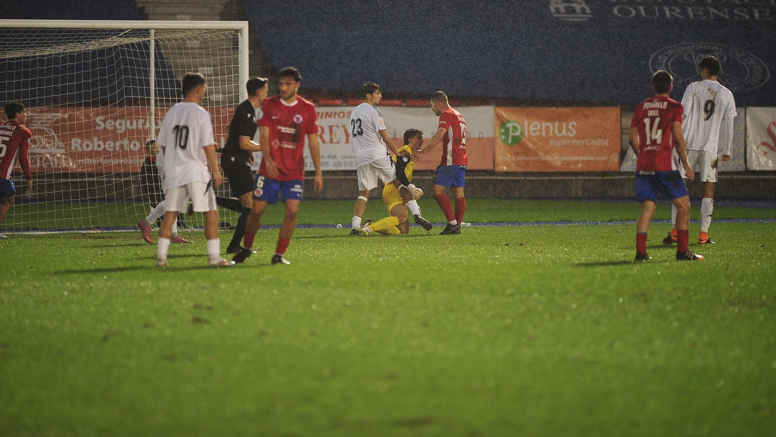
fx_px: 6481
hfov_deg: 6.9
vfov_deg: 3.9
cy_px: 178
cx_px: 388
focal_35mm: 315
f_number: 2.8
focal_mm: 300
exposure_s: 1/500
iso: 1250
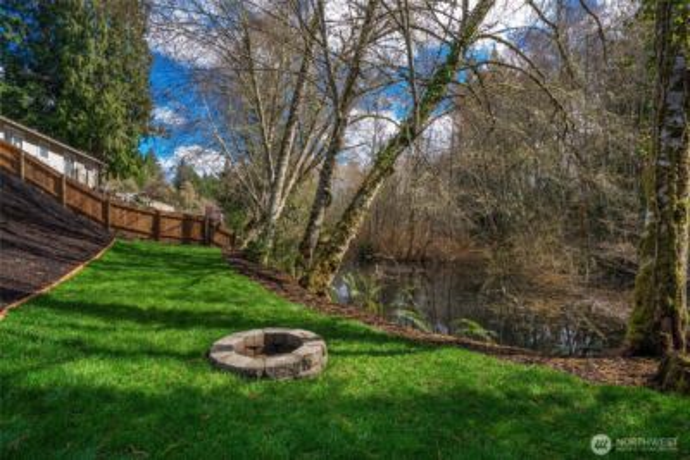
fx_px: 326
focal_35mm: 17
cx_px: 345
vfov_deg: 70.5
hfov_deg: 93.3
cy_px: 230
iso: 80
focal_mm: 17
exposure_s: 1/50
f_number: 7.1
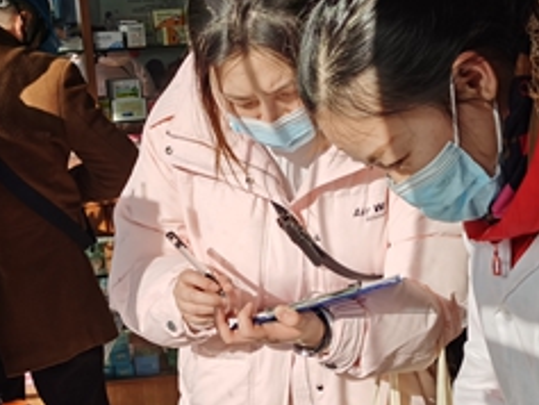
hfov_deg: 26.7
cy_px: 303
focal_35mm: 73
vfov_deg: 20.0
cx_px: 284
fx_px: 1137
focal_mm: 5.58
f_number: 1.8
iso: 50
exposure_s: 1/2469
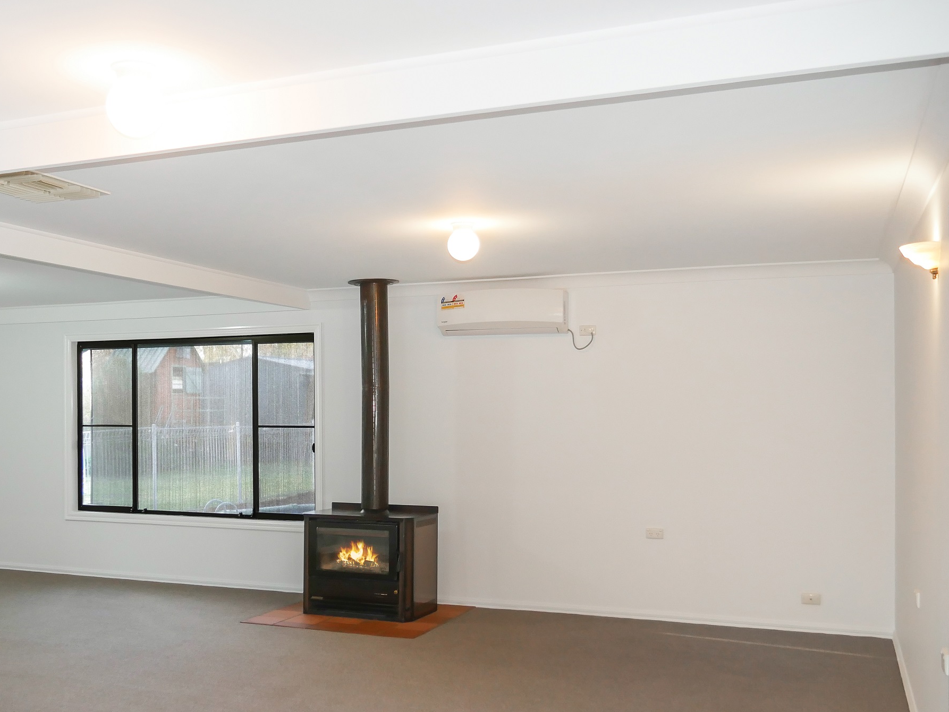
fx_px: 987
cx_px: 366
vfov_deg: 39.4
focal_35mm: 36
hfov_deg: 50.9
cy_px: 453
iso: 640
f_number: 3.5
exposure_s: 1/60
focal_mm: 14
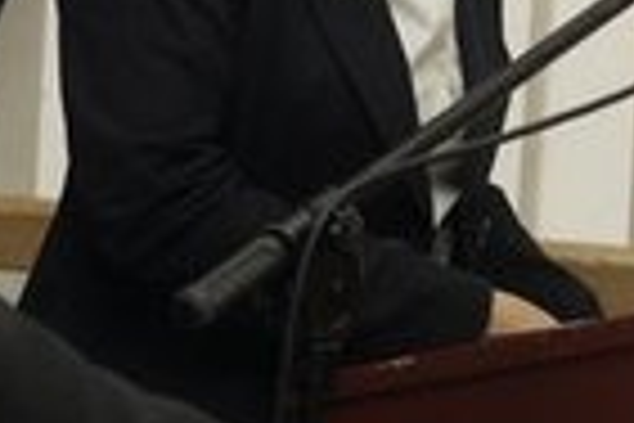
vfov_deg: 5.7
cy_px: -68
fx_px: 4249
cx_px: 63
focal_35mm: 241
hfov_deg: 8.5
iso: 200
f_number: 5
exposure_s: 1/60
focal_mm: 35
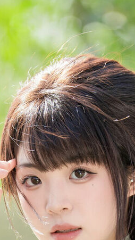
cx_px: 81
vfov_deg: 4.1
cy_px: 346
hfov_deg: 2.3
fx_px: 3351
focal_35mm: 527
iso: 250
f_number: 2.8
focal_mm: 144
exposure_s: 1/400
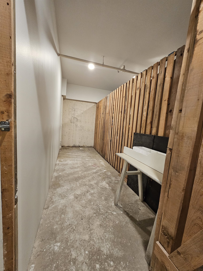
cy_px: 136
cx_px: 102
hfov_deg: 89.9
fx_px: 102
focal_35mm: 13
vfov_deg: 106.2
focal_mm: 2.2
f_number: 2.2
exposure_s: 1/60
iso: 400
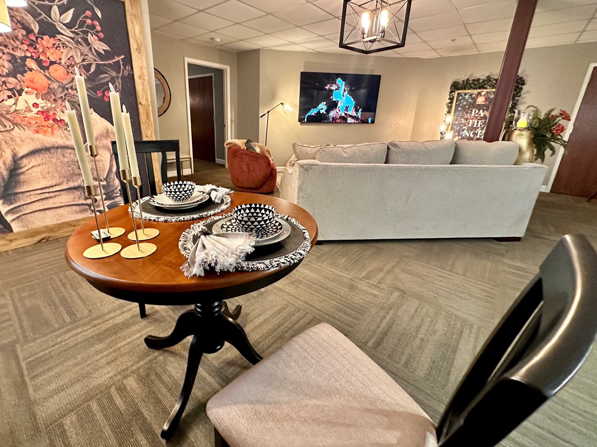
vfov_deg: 78.0
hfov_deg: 94.2
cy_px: 206
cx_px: 270
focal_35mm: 16
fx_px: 276
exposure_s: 1/60
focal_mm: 2.22
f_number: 2.2
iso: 800
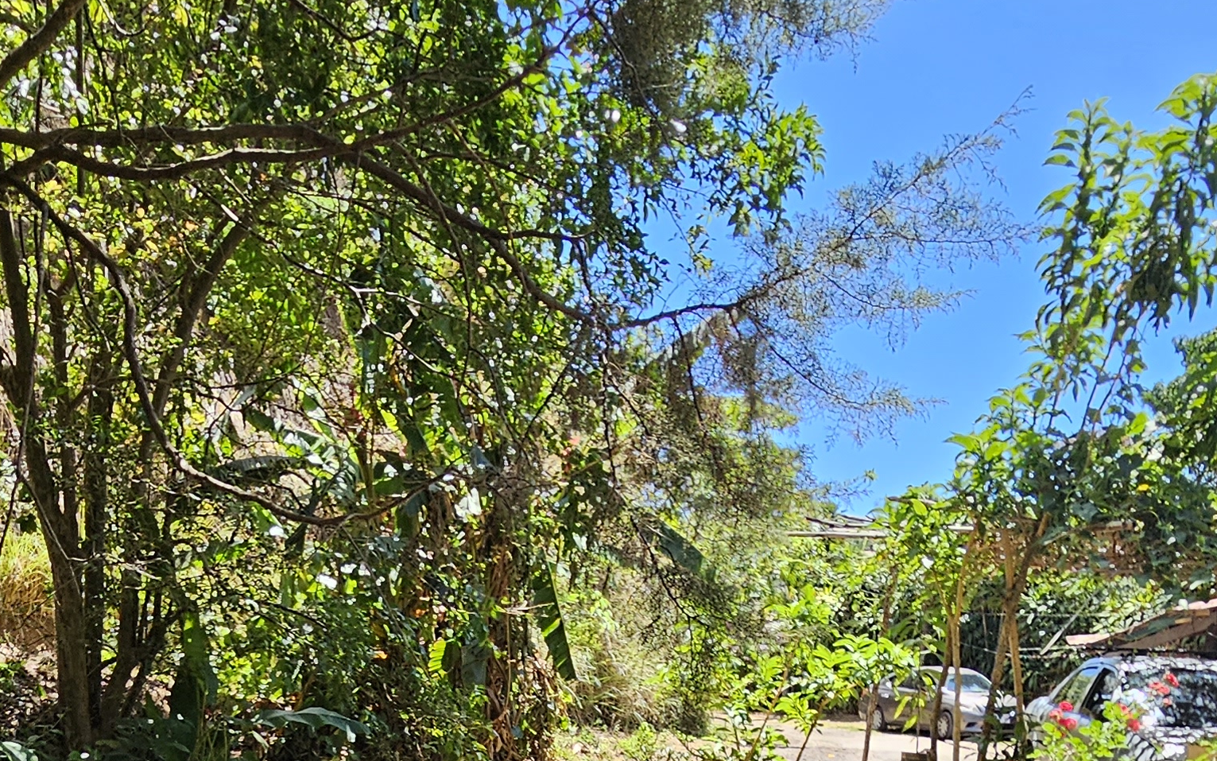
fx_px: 1194
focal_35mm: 36
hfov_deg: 53.4
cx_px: 459
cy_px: 1043
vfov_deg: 27.8
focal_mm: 2.2
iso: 64
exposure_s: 1/717
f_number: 2.2
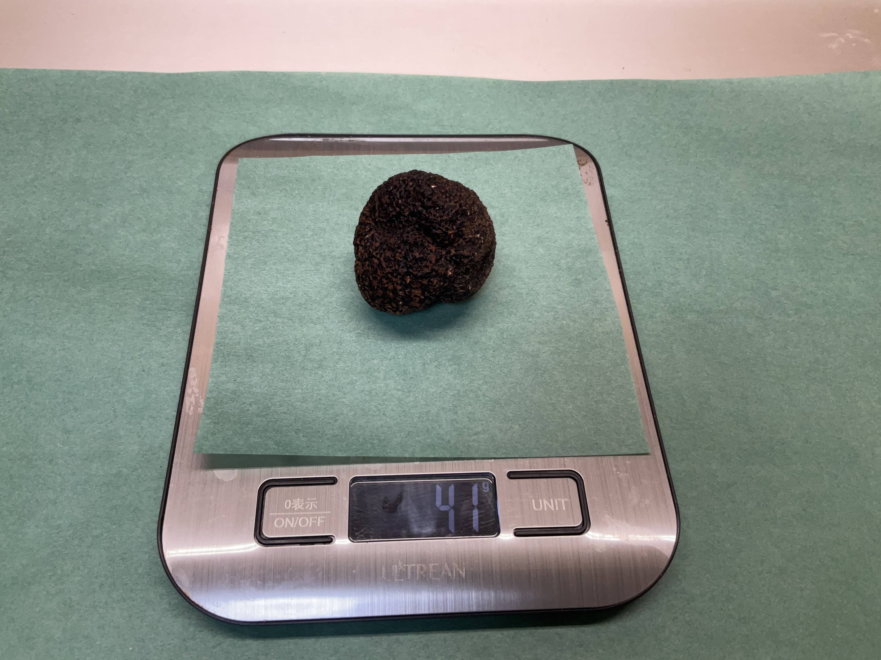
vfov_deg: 48.2
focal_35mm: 29
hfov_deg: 61.7
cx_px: 440
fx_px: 738
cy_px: 330
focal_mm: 3
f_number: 1.8
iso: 50
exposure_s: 1/120
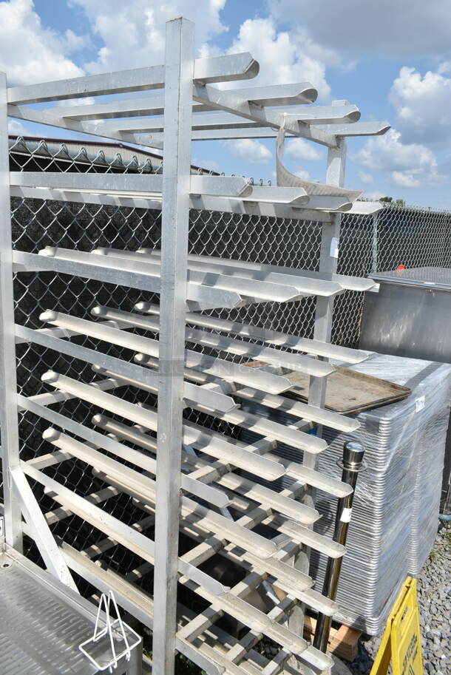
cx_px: 226
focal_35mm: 27
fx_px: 507
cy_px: 338
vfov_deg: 67.3
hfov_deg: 48.0
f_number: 8
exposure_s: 1/250
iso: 100
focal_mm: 18
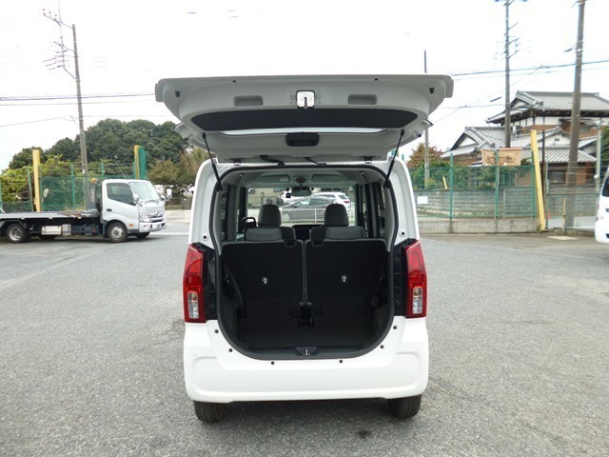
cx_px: 304
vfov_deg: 56.8
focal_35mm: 24
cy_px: 228
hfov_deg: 71.6
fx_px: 422
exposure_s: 1/320
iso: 100
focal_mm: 4.3
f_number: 2.8
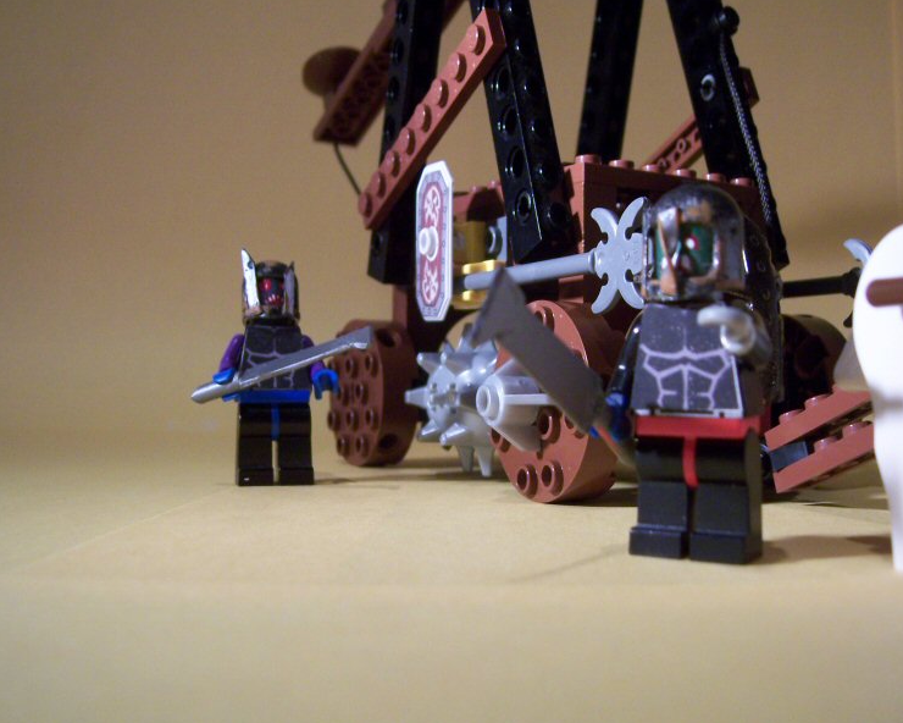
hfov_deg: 47.9
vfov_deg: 39.2
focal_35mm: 38
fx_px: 1016
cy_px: 363
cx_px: 447
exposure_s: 1/10
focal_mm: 6
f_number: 3
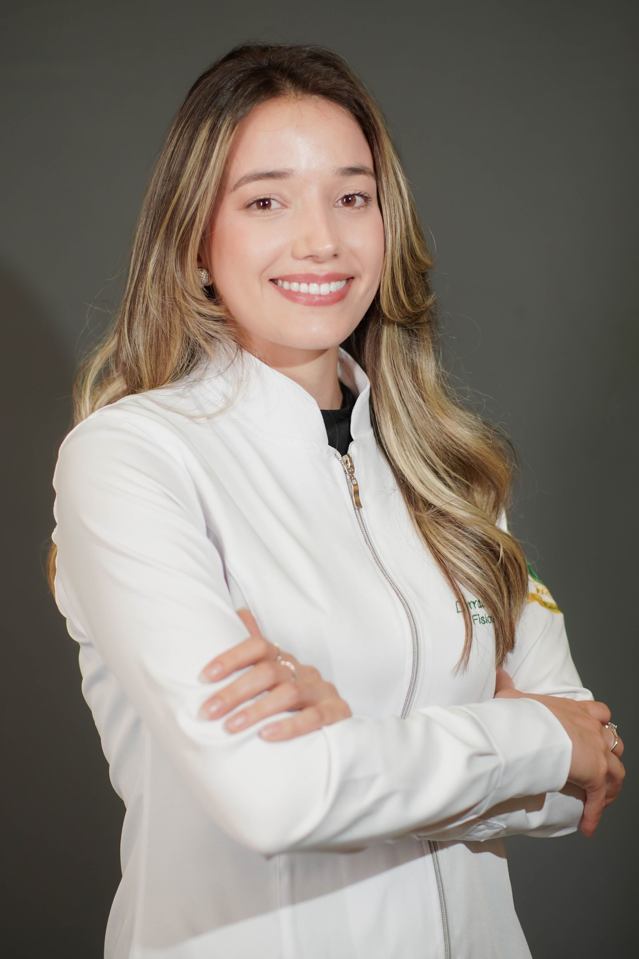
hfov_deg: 16.3
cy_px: 480
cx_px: 320
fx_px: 2237
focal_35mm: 84
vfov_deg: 24.2
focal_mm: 56
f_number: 1.4
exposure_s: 1/125
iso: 125
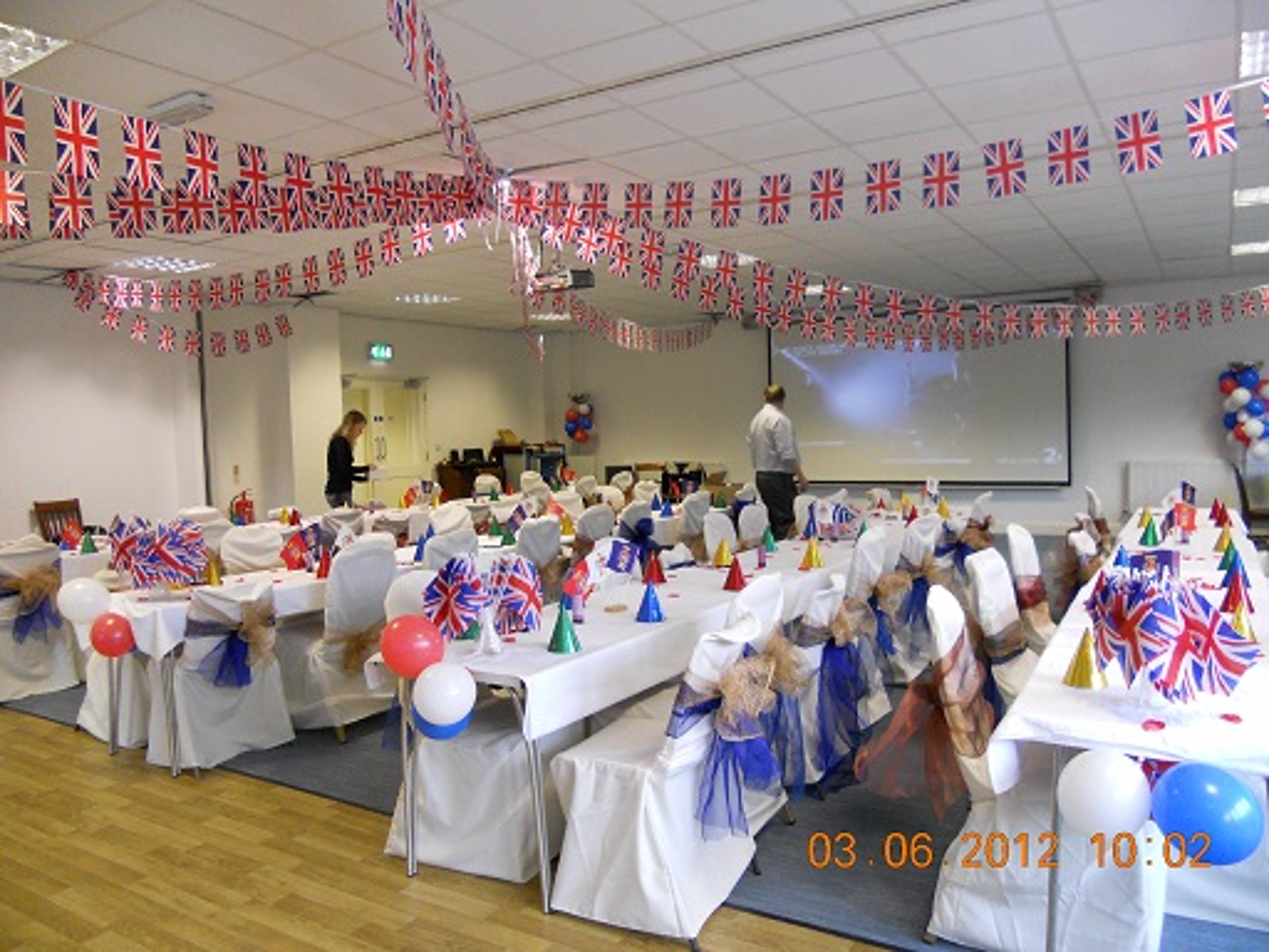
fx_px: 990
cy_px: 476
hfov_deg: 65.3
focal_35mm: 27
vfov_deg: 51.4
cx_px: 634
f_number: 3.2
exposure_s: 1/30
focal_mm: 4.9
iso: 400
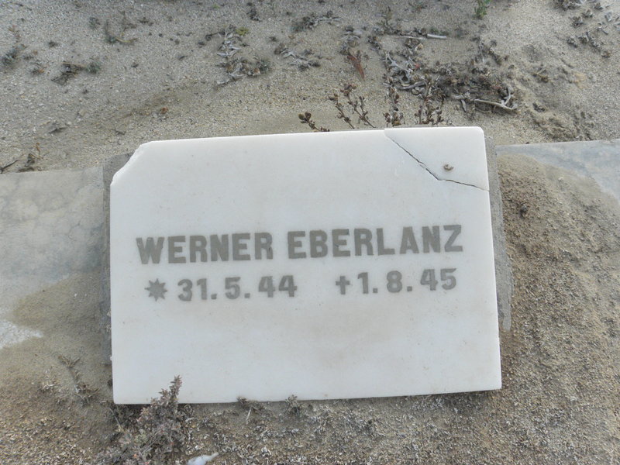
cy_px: 232
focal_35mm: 26
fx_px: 466
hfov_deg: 67.3
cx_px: 310
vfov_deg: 53.1
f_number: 5.6
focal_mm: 4.6
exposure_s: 1/500
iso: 200
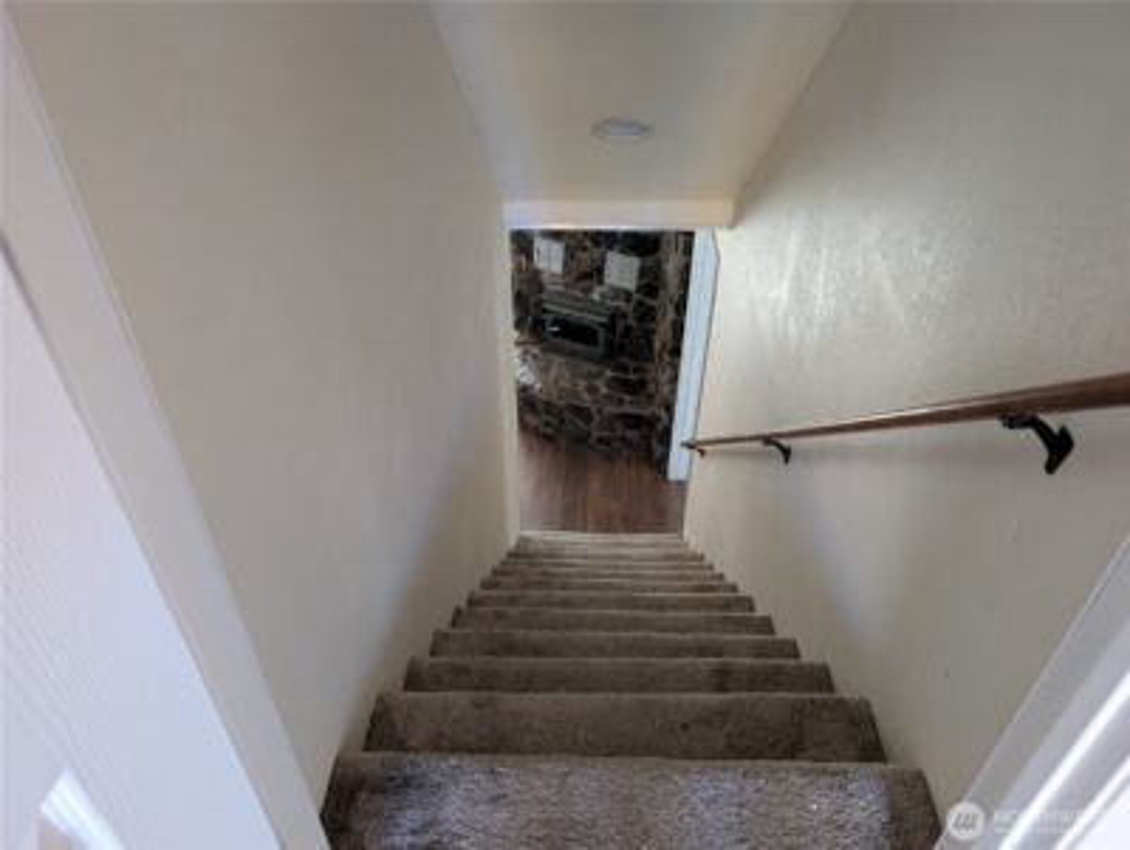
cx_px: 565
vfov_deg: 56.9
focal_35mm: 24
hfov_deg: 71.5
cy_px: 425
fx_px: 784
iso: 283
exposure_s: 1/23.8
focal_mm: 6.9
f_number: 1.68
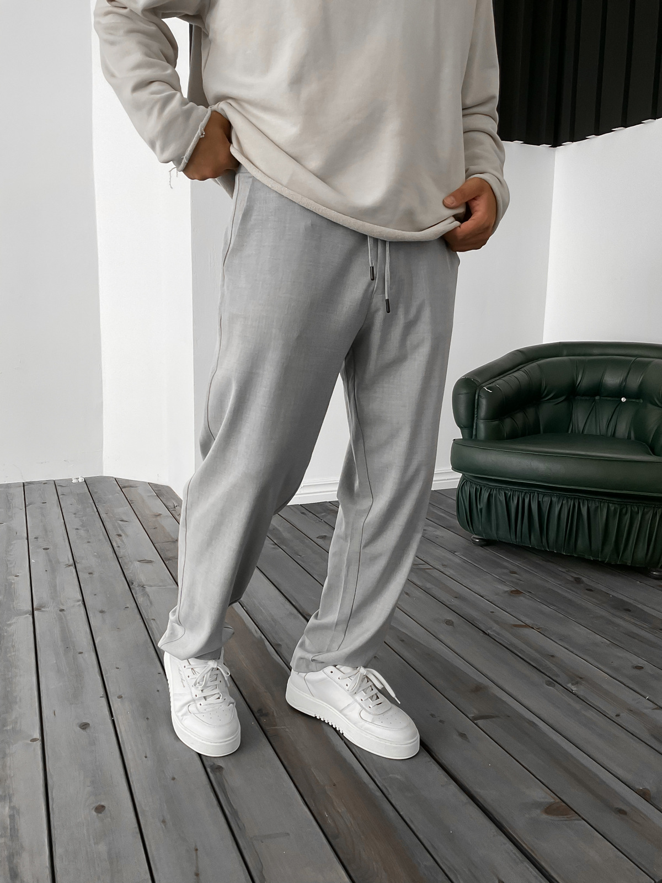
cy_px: 442
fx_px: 739
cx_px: 331
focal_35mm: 29
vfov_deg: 61.7
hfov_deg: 48.2
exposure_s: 1/120
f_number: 1.8
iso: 50
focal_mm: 3
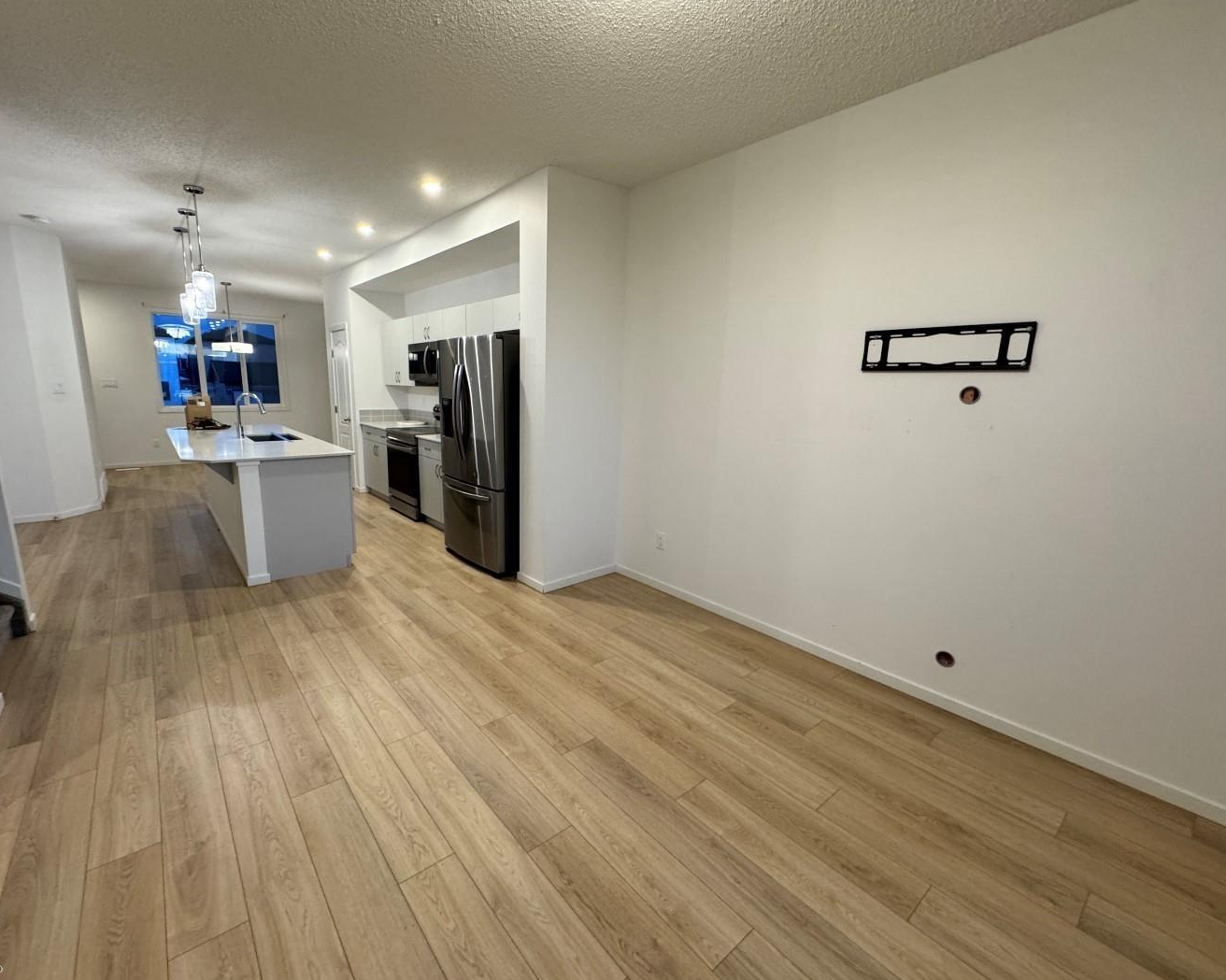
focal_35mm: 15
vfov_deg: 84.0
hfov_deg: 96.7
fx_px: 544
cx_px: 572
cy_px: 492
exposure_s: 1/60
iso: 320
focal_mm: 2.22
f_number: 2.2
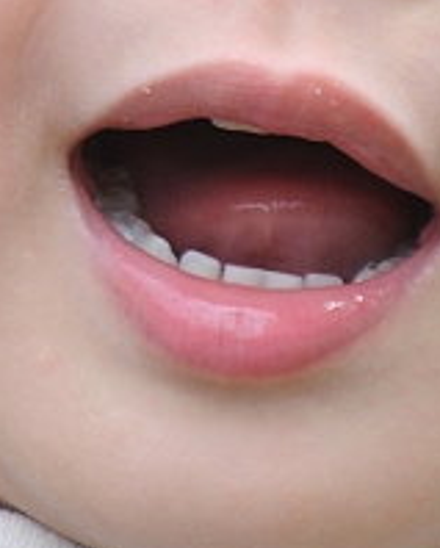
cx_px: 58
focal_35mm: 1928
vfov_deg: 1.0
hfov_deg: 0.8
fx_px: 31312
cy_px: -137
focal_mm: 340
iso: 200
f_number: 5.6
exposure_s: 1/160
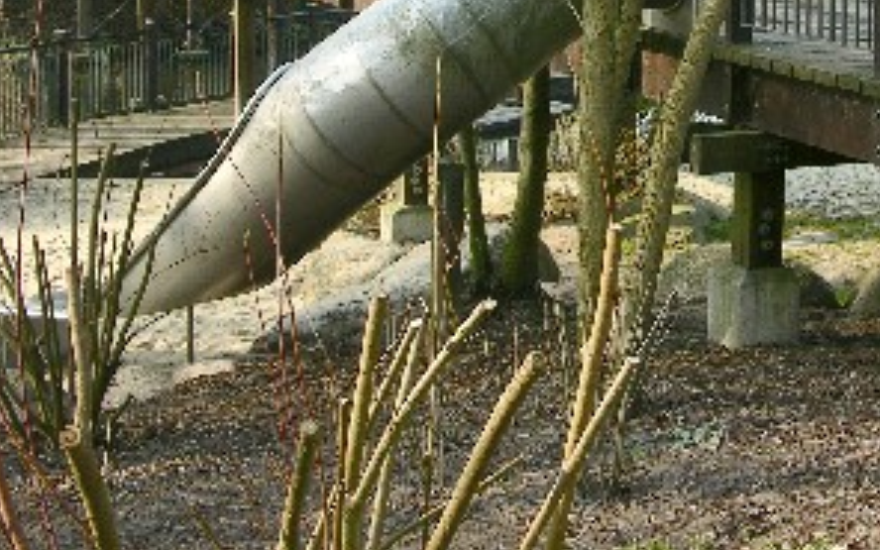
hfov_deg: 24.8
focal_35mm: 82
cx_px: 712
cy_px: -30
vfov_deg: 15.6
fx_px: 1967
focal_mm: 10
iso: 50
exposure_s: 1/67
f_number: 5.7
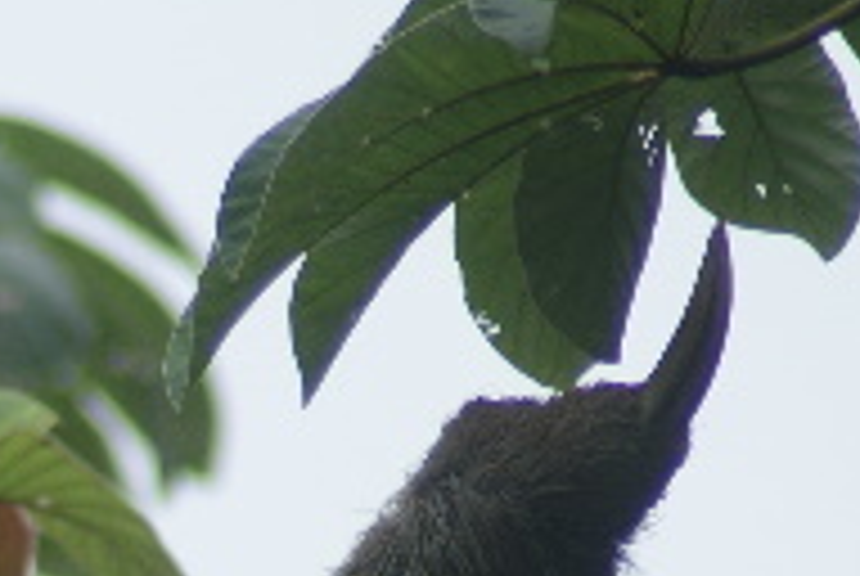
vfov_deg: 0.7
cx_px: -477
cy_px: 886
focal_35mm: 1889
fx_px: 45195
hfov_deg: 1.1
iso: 200
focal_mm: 300
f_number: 5.6
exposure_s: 1/500
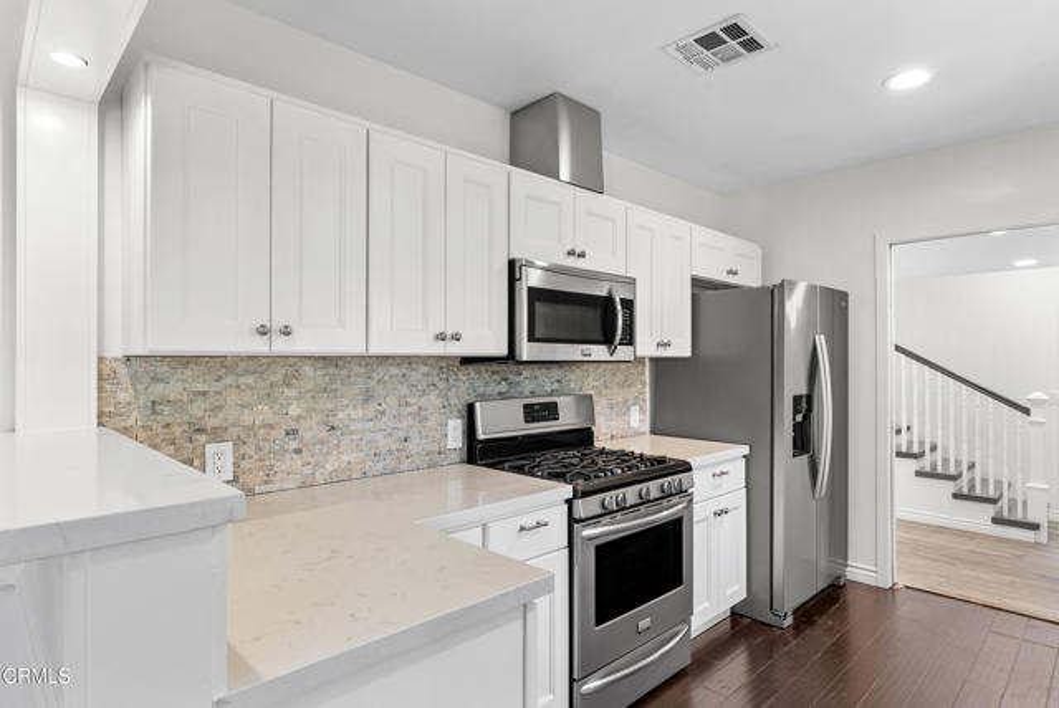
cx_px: 530
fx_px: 589
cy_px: 354
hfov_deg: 83.9
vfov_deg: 62.0
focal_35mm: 20
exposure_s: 3
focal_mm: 20
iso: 250
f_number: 8
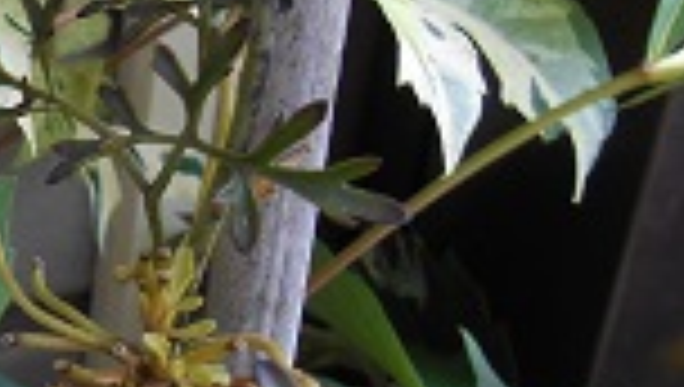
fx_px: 1744
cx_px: -472
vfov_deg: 12.4
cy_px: 448
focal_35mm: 96
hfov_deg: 18.4
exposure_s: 1/30
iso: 80
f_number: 3.4
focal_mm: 4.7
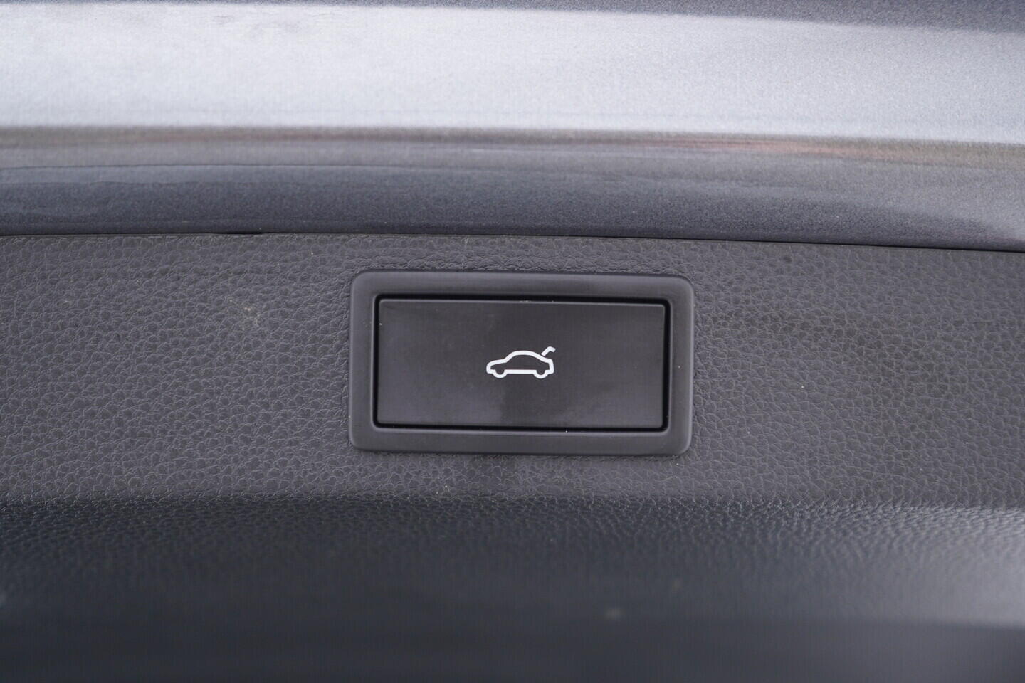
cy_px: 342
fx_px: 1025
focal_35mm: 36
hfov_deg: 53.1
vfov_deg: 36.9
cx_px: 512
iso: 320
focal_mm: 24
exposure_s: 1/40
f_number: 2.8
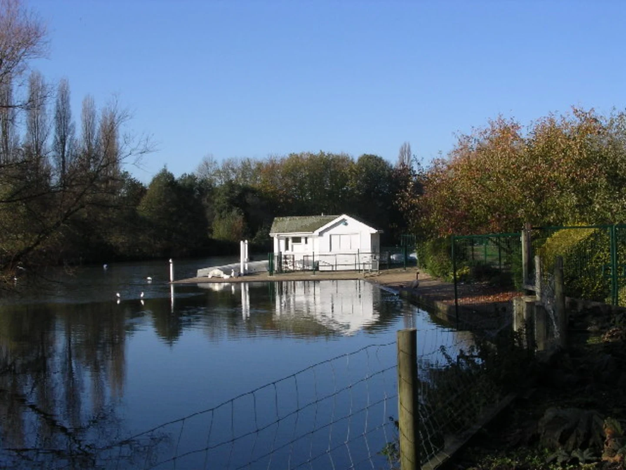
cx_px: 313
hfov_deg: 38.9
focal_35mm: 49
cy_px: 235
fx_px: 886
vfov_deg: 29.7
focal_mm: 7.5
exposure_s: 1/210
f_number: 6.2
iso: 100
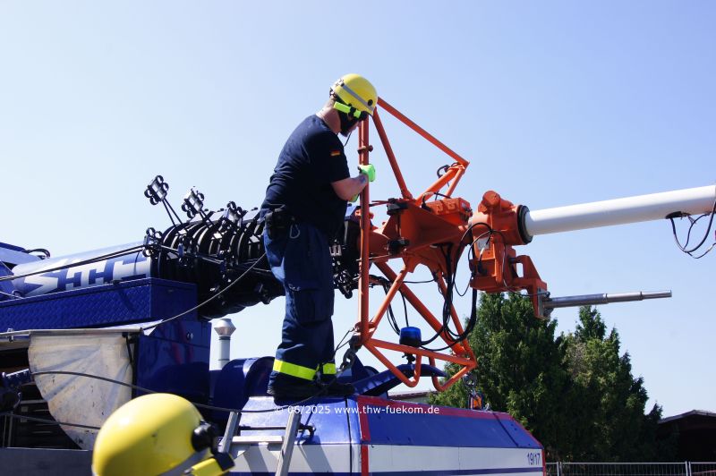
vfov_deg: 34.2
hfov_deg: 49.6
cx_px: 358
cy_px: 238
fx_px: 775
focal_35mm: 39
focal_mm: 26
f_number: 13
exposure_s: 1/60
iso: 100
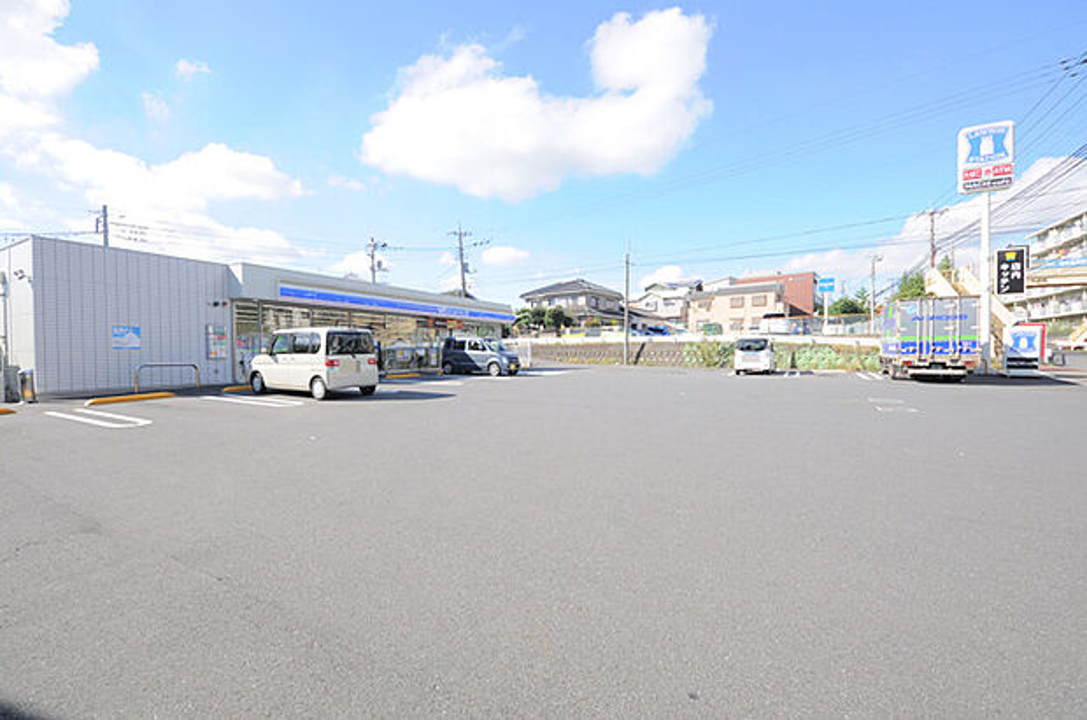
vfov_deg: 77.1
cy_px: 360
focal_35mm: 15
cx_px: 544
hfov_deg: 100.5
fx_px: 452
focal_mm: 10
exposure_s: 1/250
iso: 200
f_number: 8
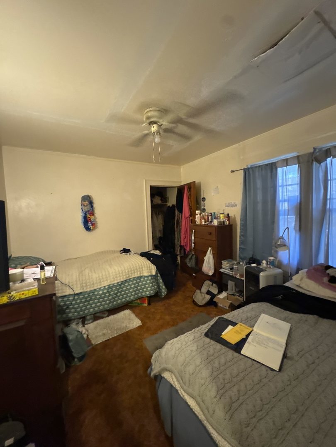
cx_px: 168
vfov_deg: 102.1
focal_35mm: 14
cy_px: 224
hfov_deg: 85.7
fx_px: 181
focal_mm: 2.22
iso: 1250
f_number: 2.2
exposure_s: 1/40
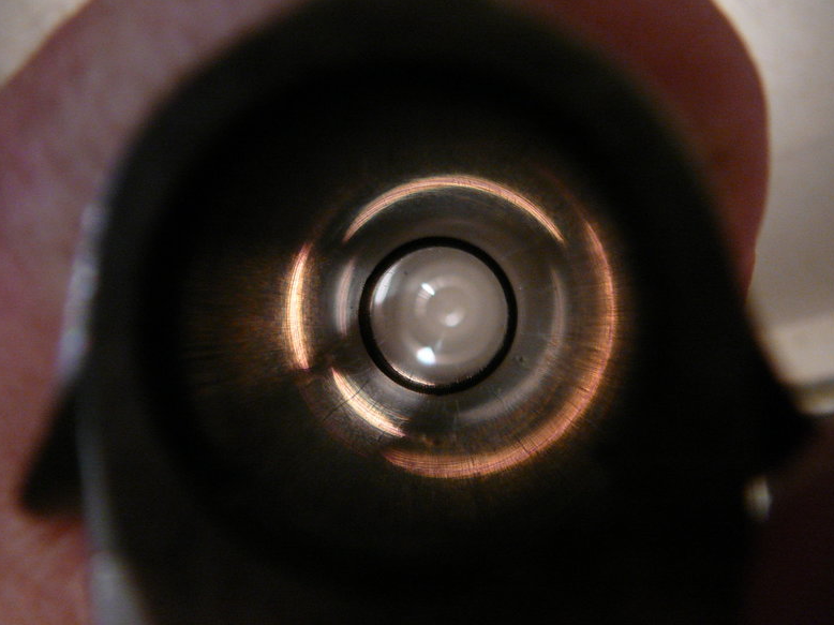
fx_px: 867
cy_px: 312
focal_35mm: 36
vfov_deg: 39.6
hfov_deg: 51.4
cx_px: 418
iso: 200
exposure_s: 1/8
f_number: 2.8
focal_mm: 5.2
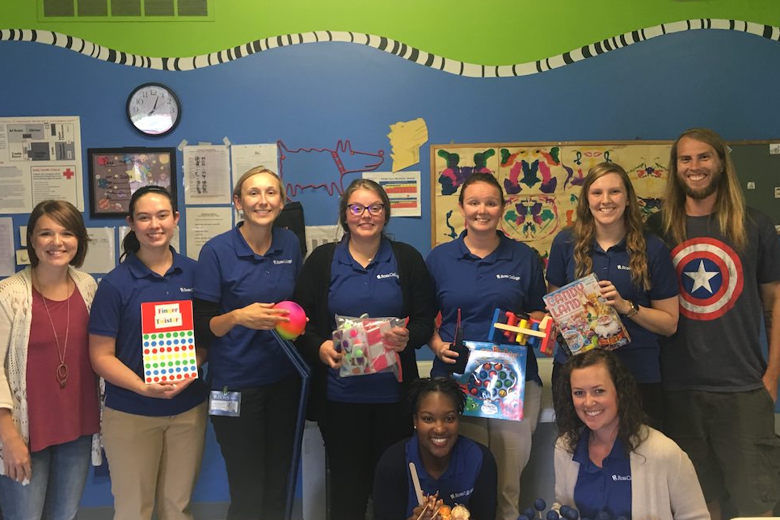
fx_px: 693
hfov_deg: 58.7
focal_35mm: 32
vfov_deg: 41.0
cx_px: 383
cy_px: 303
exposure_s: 1/15
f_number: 2.2
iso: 40
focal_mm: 4.15
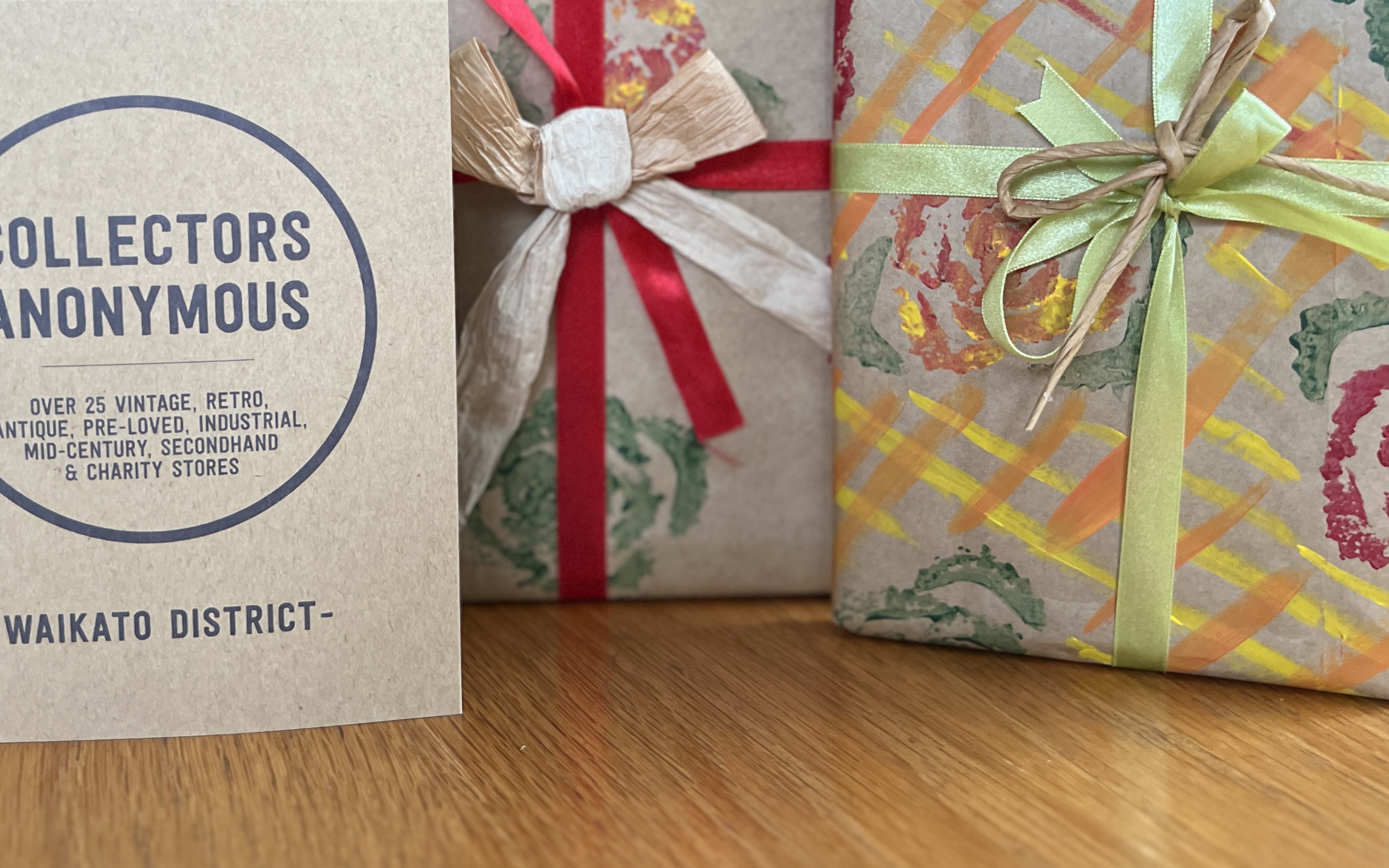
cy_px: 214
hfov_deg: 49.1
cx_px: 580
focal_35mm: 40
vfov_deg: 31.4
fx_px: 1514
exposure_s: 1/60
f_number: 1.5
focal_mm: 5.7
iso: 160
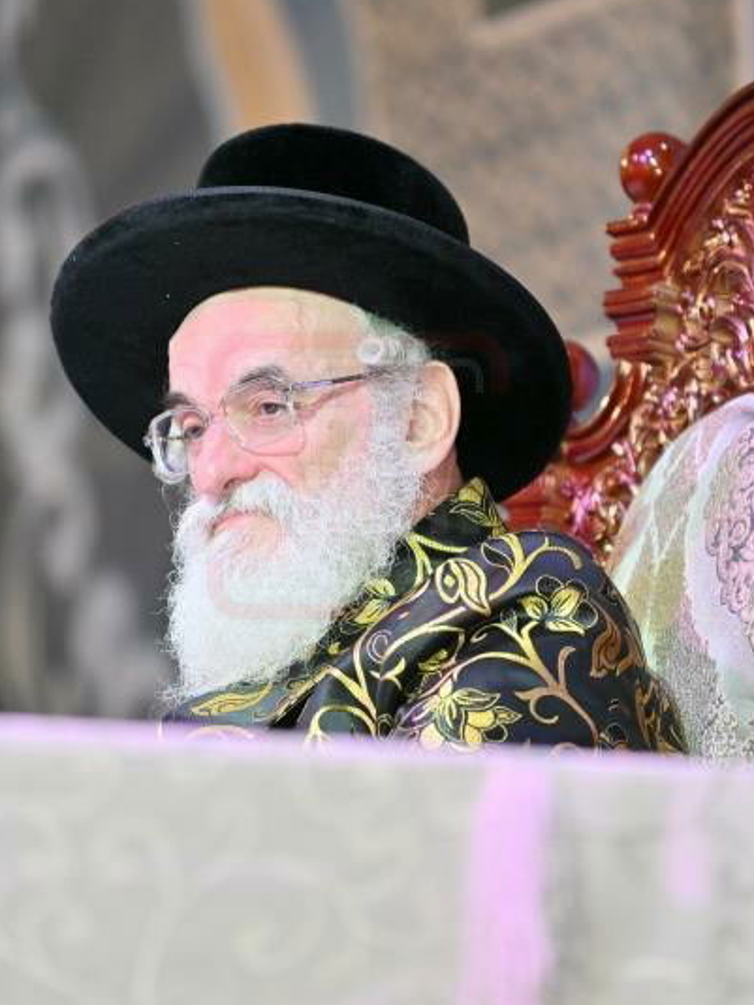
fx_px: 10692
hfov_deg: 4.0
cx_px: 350
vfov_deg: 5.4
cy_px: 542
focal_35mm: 368
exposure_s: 1/200
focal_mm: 200
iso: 400
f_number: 2.8
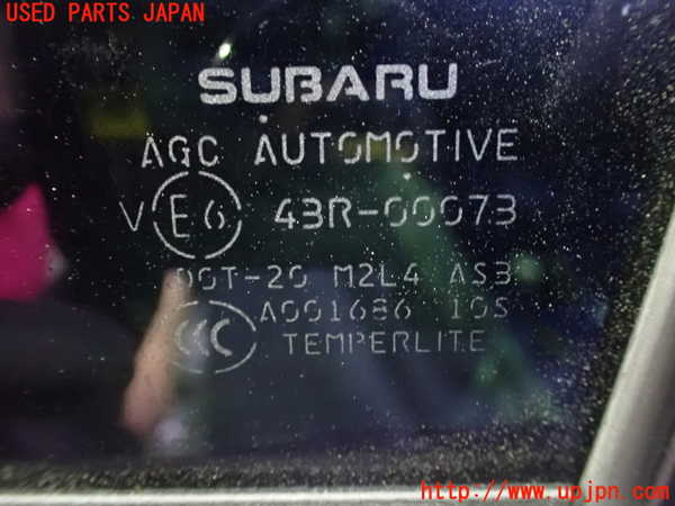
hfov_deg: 60.0
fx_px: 585
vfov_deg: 46.8
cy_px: 253
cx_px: 338
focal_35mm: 30
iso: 1600
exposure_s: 1/13
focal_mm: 5.4
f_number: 2.3
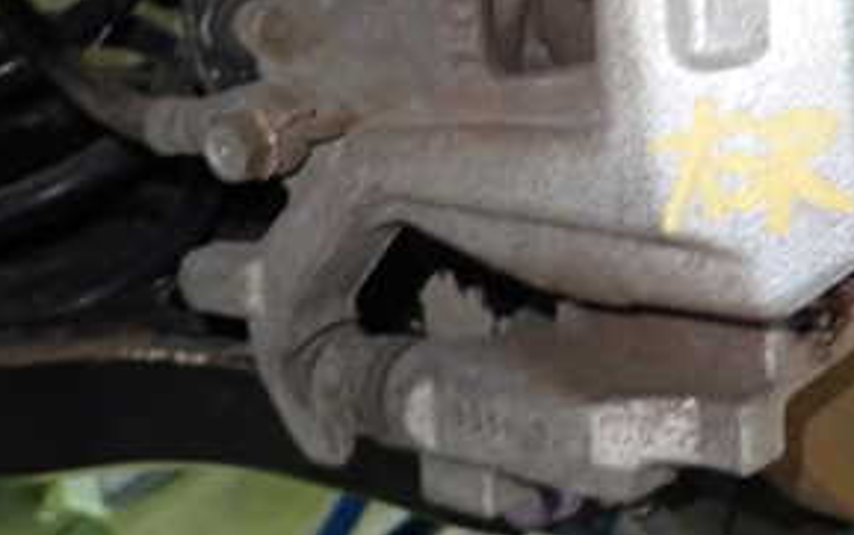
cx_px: 541
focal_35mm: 55
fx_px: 1281
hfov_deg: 36.6
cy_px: 41
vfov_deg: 22.9
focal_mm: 4.5
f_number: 2
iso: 400
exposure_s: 1/30
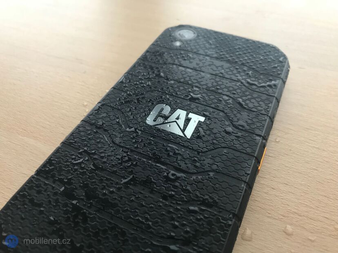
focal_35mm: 28
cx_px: 169
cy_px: 126
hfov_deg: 63.4
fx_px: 273
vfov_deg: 49.7
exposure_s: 1/17
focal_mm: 3.99
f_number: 1.8
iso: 64
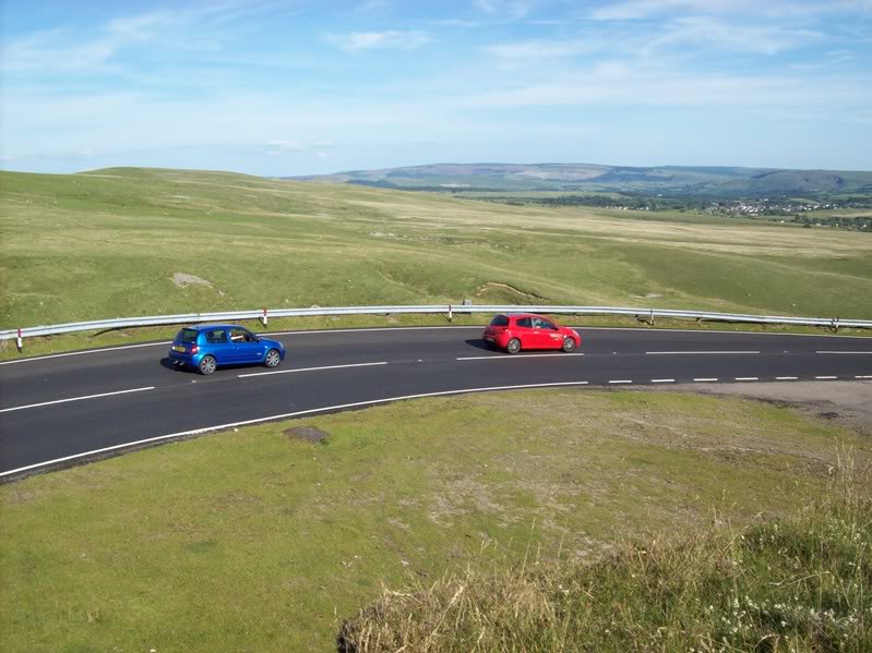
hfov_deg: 51.4
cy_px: 326
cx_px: 436
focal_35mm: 36
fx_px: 907
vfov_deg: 39.6
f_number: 4.8
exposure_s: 1/484
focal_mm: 6
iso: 80
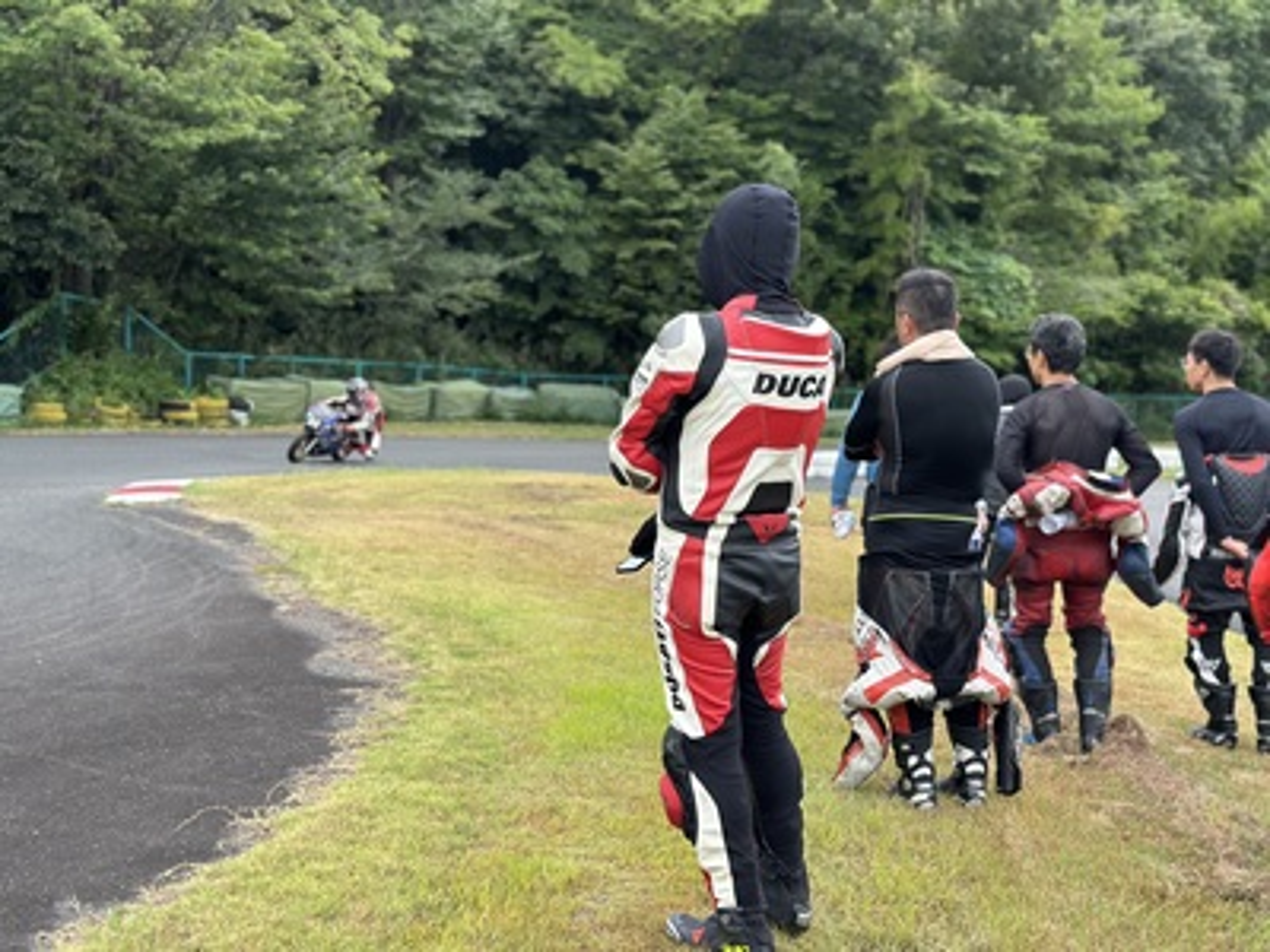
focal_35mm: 48
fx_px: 1761
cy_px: 476
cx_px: 635
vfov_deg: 30.3
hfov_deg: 39.7
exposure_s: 1/694
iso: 80
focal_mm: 6.86
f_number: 1.78
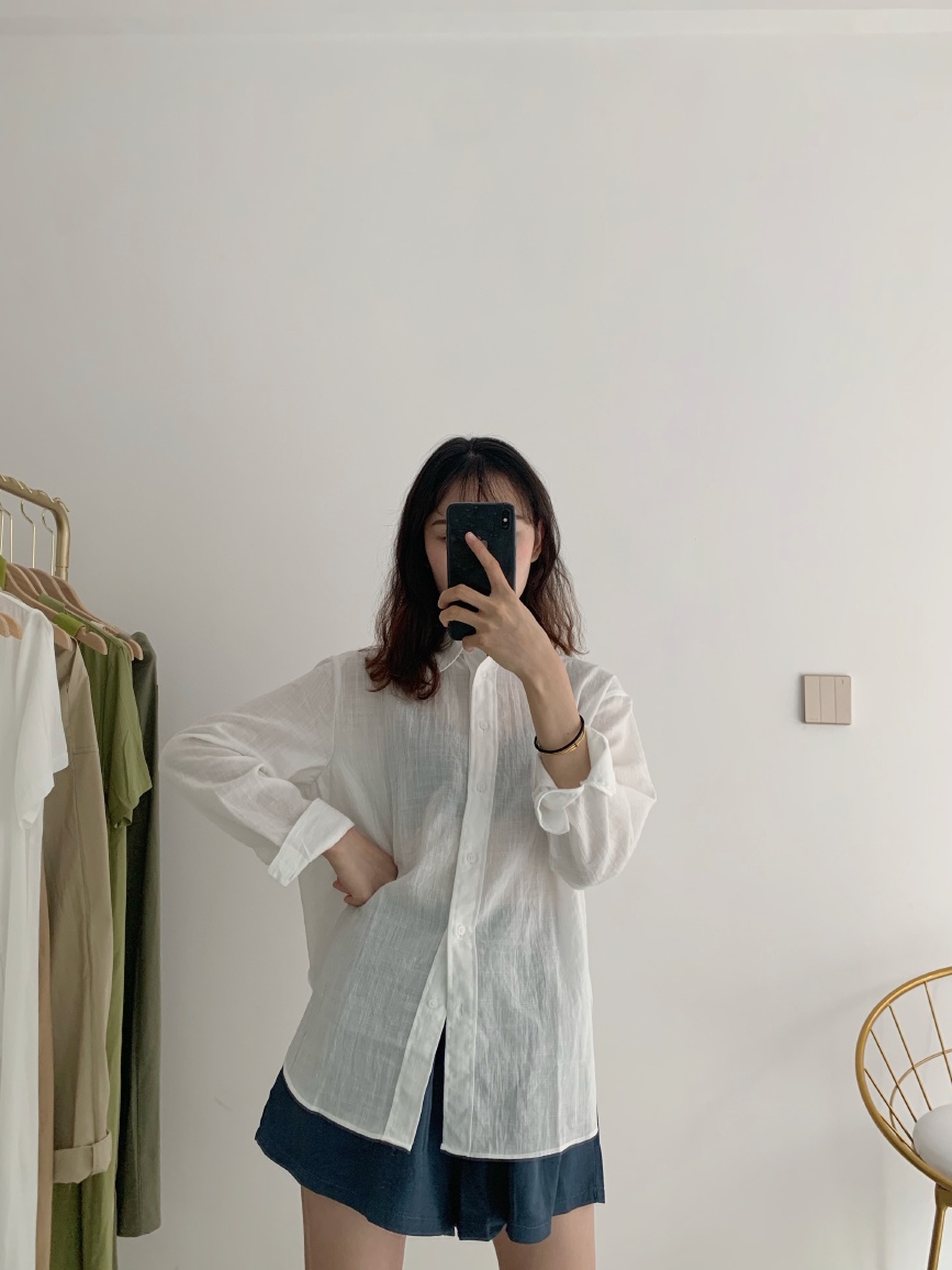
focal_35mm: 27
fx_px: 990
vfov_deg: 65.3
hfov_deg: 51.4
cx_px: 482
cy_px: 656
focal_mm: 4.25
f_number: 1.8
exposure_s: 1/121
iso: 64
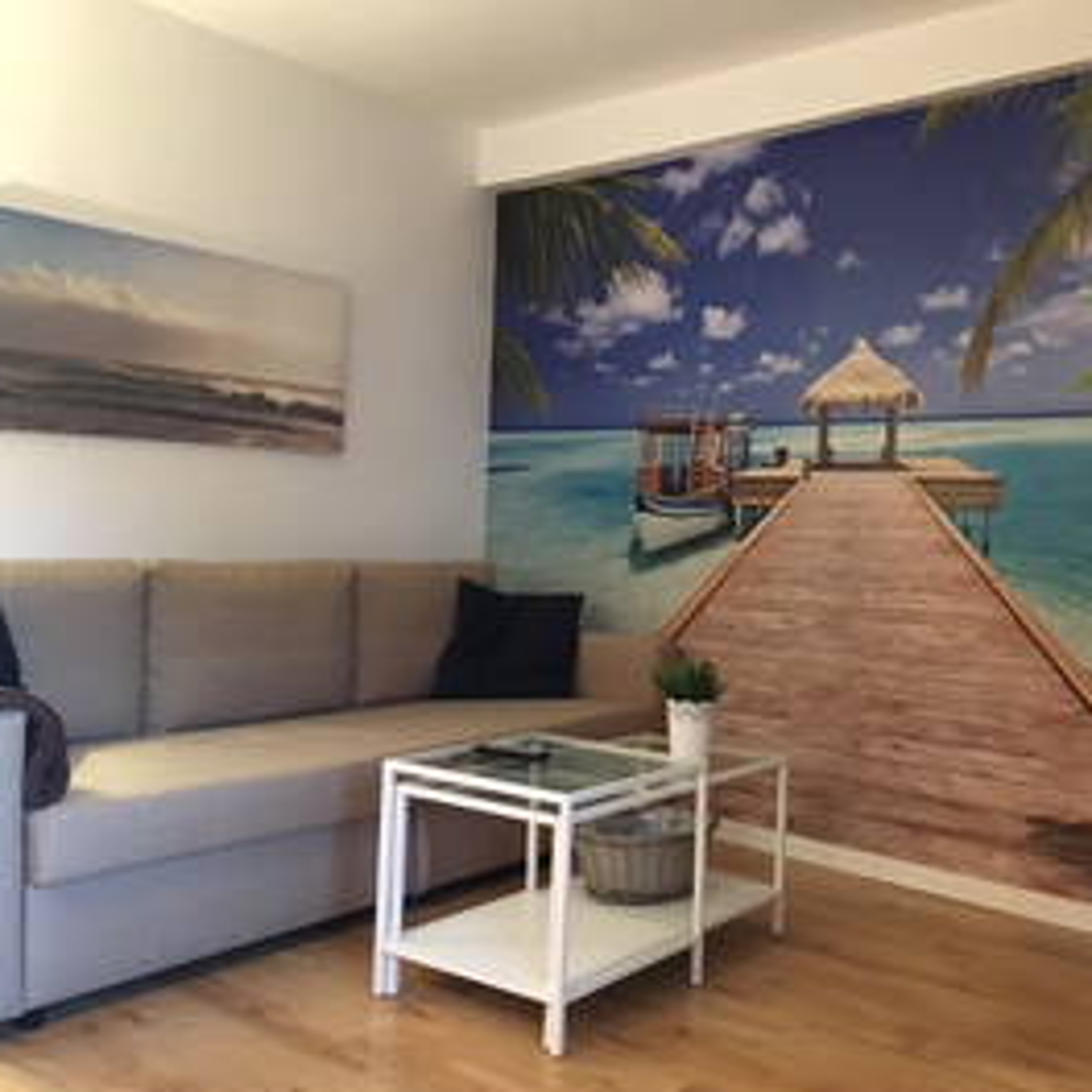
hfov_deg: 46.8
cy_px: 554
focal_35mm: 35
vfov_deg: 47.2
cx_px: 678
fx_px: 1249
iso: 250
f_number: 2.2
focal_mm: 4.15
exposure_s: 1/17
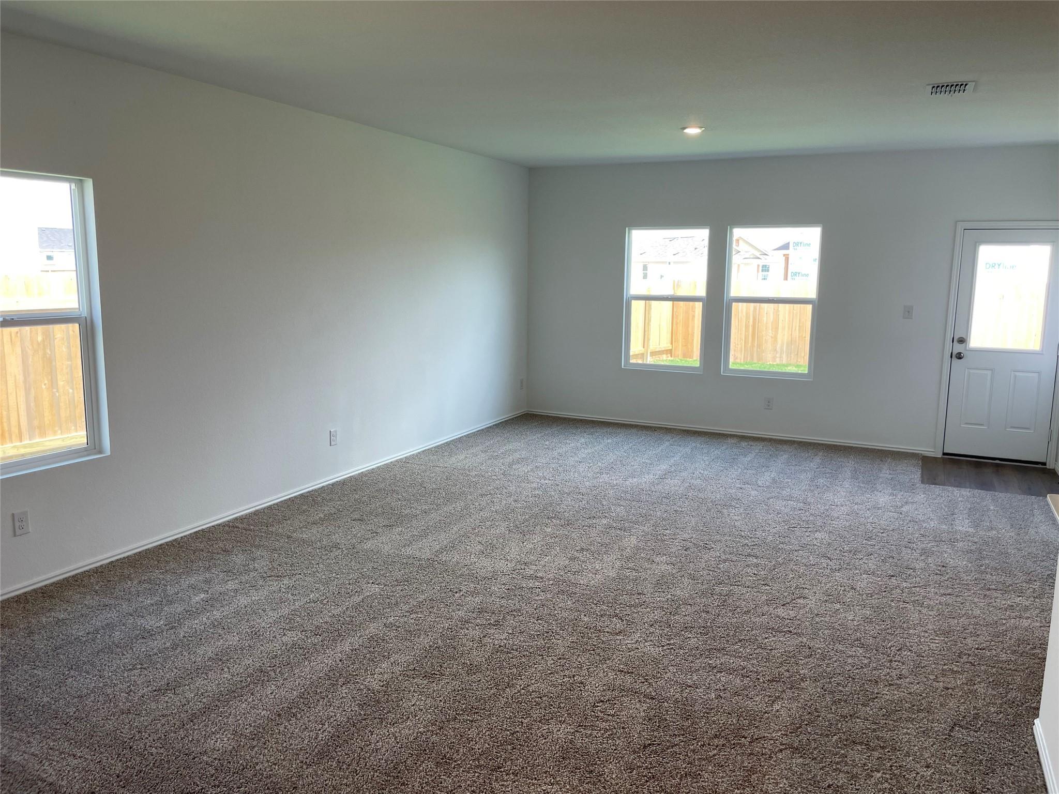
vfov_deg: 53.1
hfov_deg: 67.3
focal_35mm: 26
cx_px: 530
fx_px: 795
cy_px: 397
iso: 40
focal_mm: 4.2
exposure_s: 1/120
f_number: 1.6
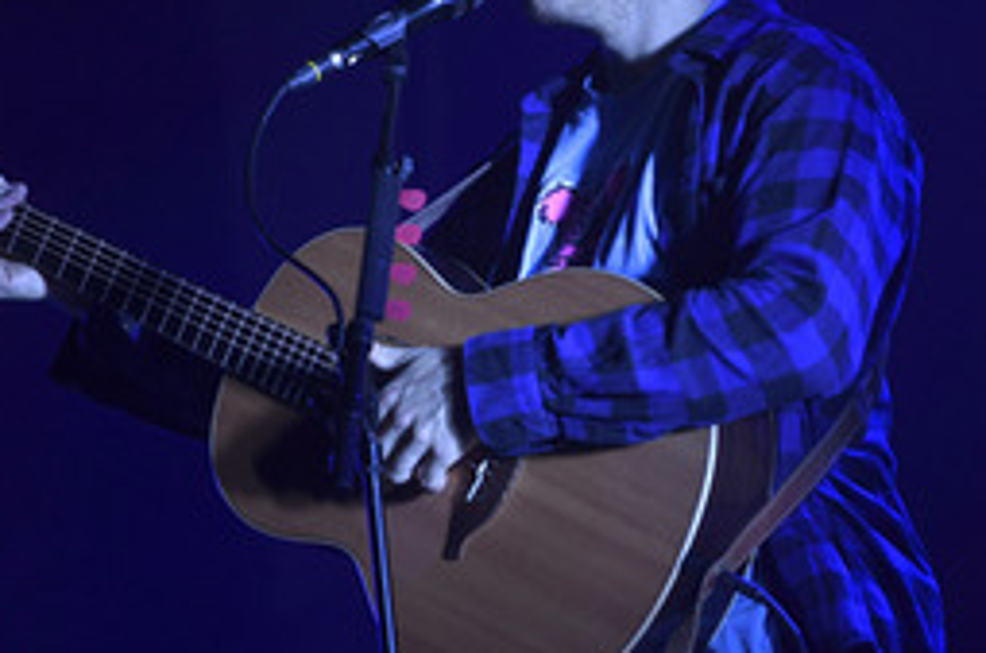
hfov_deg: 5.8
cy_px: 232
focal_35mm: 354
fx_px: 9677
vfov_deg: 3.9
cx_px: 412
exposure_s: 1/800
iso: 800
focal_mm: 200
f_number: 3.5
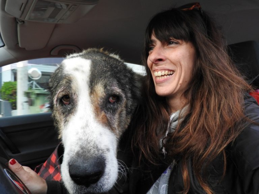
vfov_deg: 56.8
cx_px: 130
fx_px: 180
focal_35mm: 24
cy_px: 97
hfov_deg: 71.6
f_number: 3.3
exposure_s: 1/250
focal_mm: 4.3
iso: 160
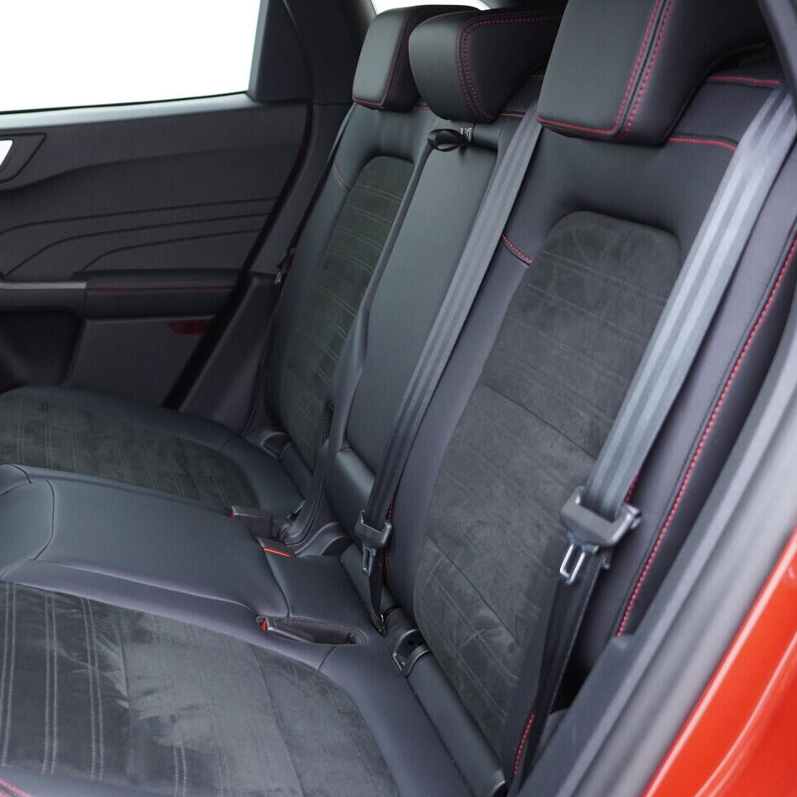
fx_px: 1198
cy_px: 398
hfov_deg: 36.0
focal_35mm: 46
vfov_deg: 36.8
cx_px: 210
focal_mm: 24
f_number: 2.8
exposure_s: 1/40
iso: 800
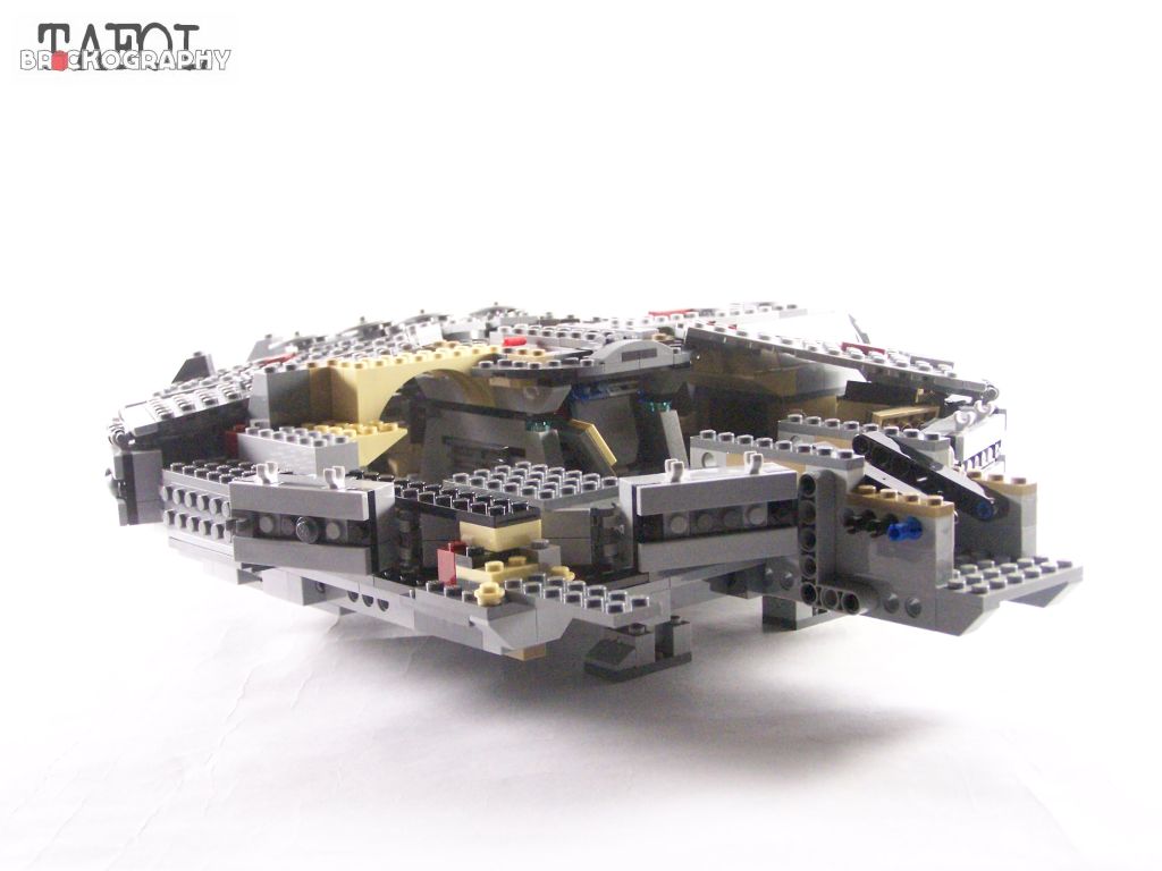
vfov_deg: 26.1
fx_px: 1880
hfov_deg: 34.3
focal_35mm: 56
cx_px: 581
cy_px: 436
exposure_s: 1/45
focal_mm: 9.3
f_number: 3.1
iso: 400
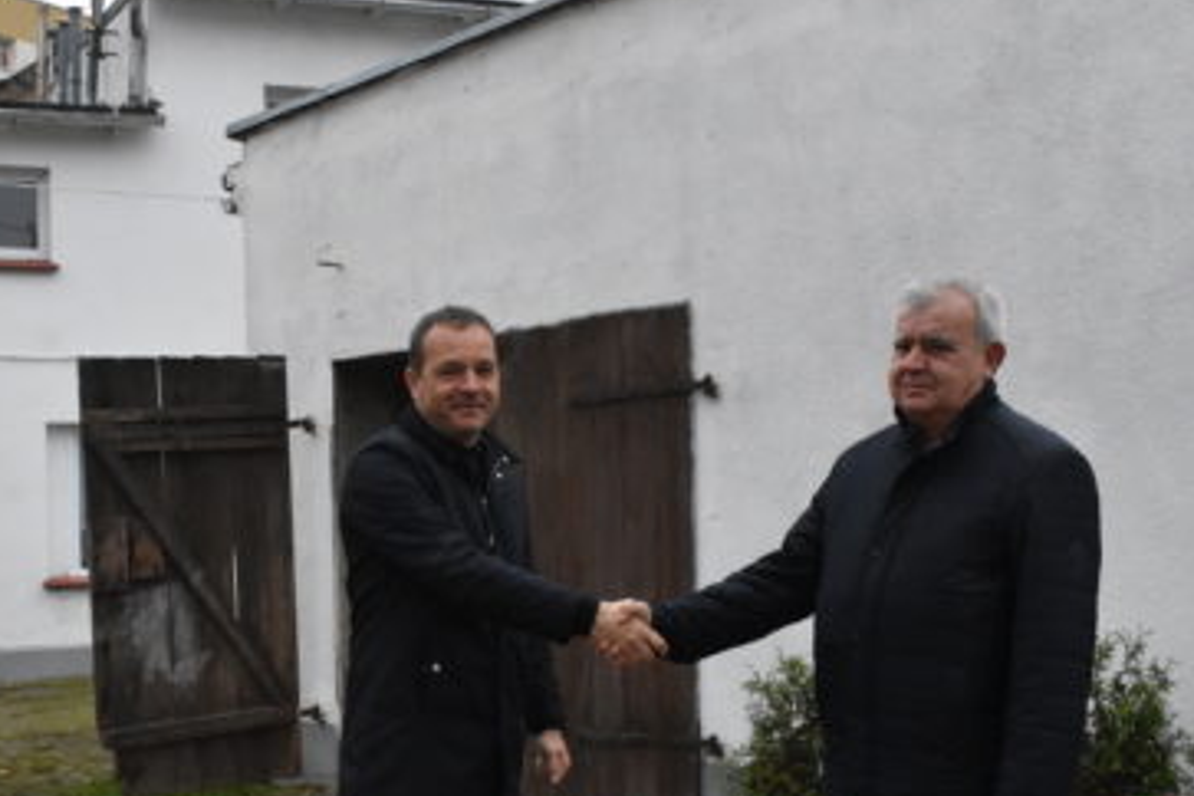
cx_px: 421
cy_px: 641
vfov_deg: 25.5
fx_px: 1725
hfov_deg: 37.9
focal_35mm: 52
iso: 3200
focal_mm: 20
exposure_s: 1/320
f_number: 9
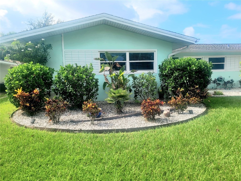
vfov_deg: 53.1
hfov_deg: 67.3
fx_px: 181
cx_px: 120
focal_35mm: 26
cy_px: 90
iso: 40
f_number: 1.8
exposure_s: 1/2000
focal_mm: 5.4
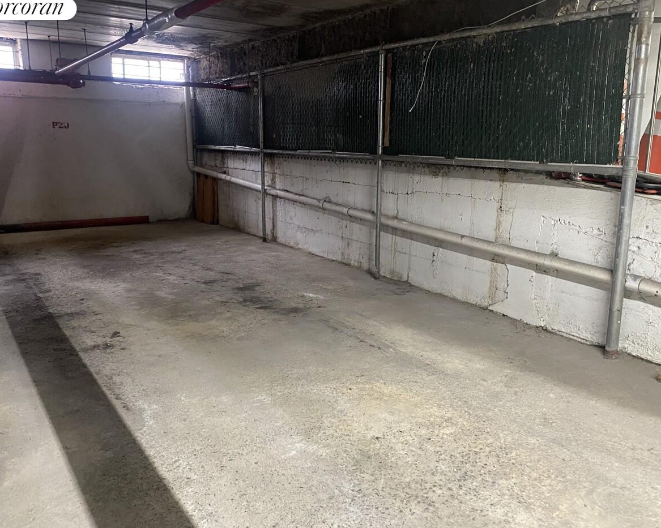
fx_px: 567
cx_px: 326
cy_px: 257
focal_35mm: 29
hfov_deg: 60.5
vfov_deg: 50.0
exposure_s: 1/30
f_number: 1.8
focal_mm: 4.25
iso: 500
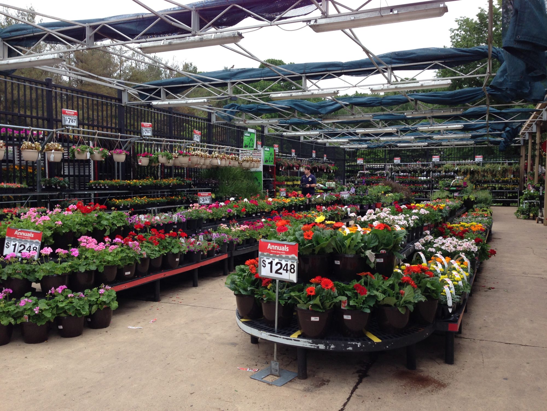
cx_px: 274
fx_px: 521
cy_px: 206
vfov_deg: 42.9
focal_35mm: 33
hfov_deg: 55.4
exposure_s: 1/197
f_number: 2.4
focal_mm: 4.12
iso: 50
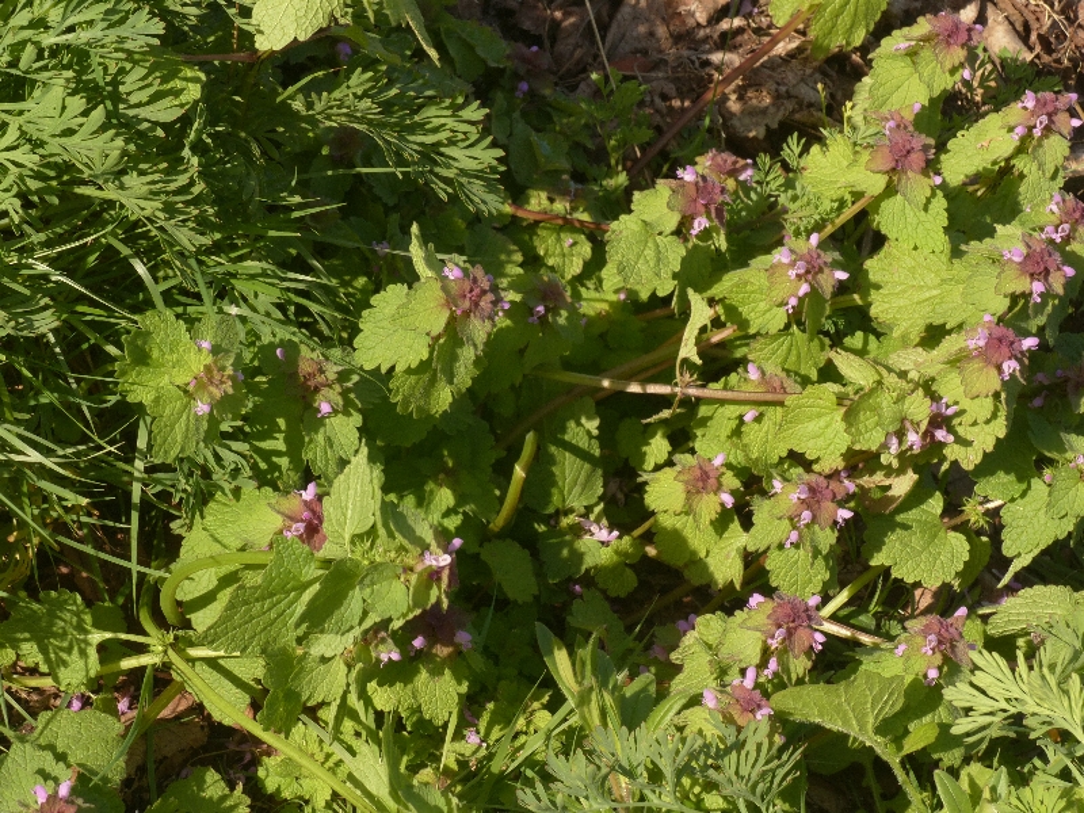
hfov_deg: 13.6
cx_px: 542
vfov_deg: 10.2
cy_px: 406
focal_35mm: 145
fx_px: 4541
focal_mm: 26.1
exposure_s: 1/400
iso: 100
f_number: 5
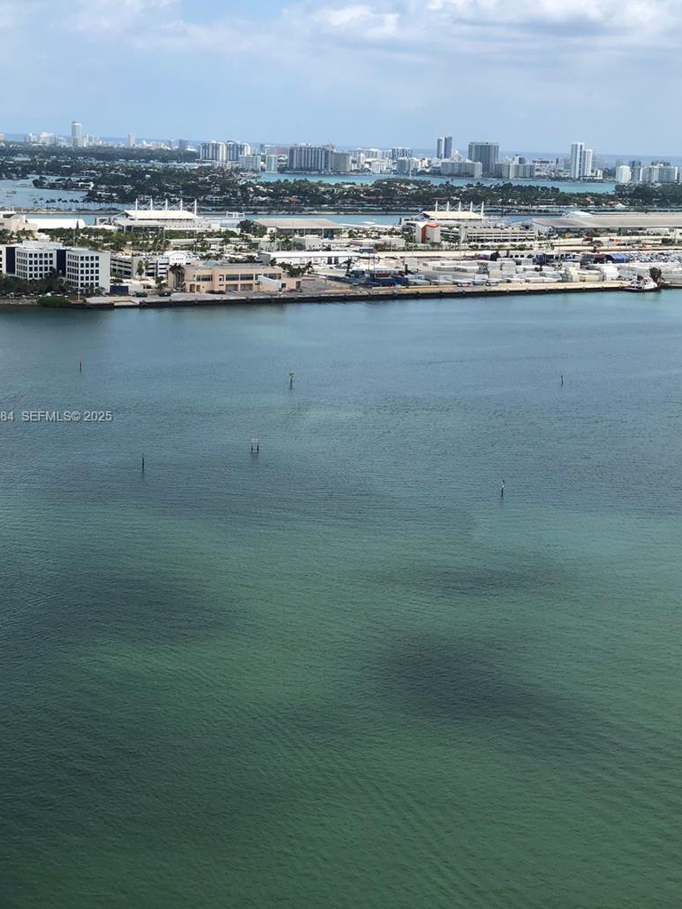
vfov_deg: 31.7
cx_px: 348
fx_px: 1603
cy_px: 418
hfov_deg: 24.0
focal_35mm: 61
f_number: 2.4
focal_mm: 6
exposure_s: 1/1350
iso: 16
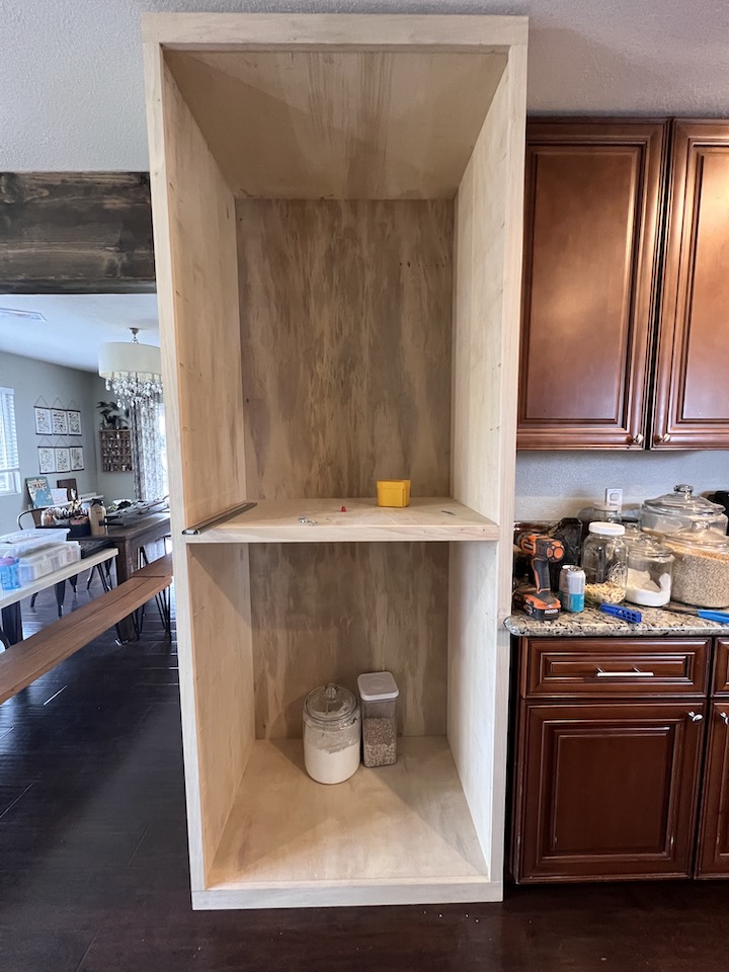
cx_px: 364
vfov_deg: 106.2
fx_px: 365
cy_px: 486
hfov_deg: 89.9
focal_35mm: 13
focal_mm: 1.57
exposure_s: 1/60
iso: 640
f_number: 1.8
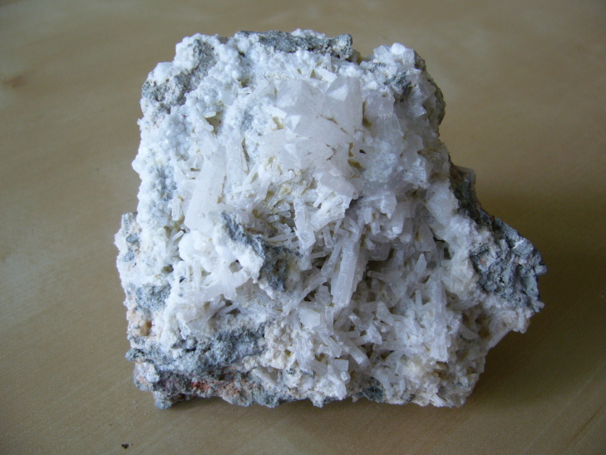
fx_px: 630
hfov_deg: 51.3
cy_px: 229
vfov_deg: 39.7
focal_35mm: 36
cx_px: 306
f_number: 2.8
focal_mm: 5.8
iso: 100
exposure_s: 1/25
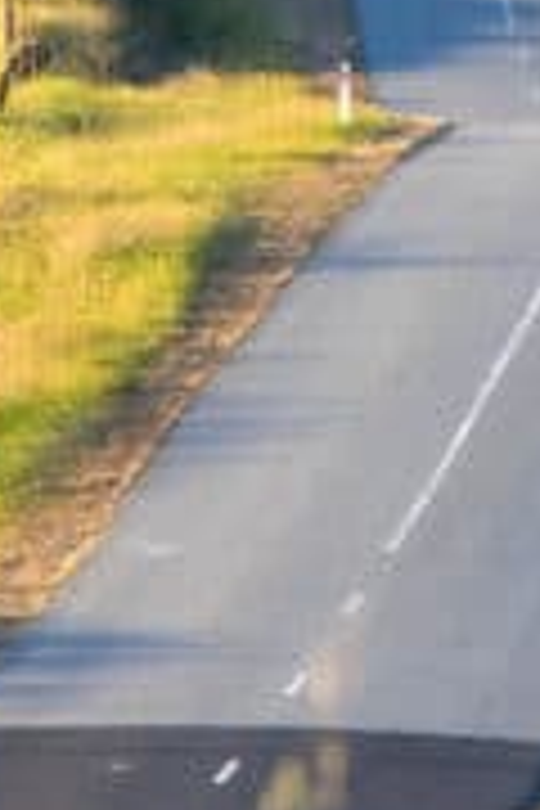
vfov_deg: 1.8
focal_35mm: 1140
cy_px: -45
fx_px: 25648
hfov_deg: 1.2
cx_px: 508
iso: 1600
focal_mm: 200
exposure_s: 1/400
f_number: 7.1
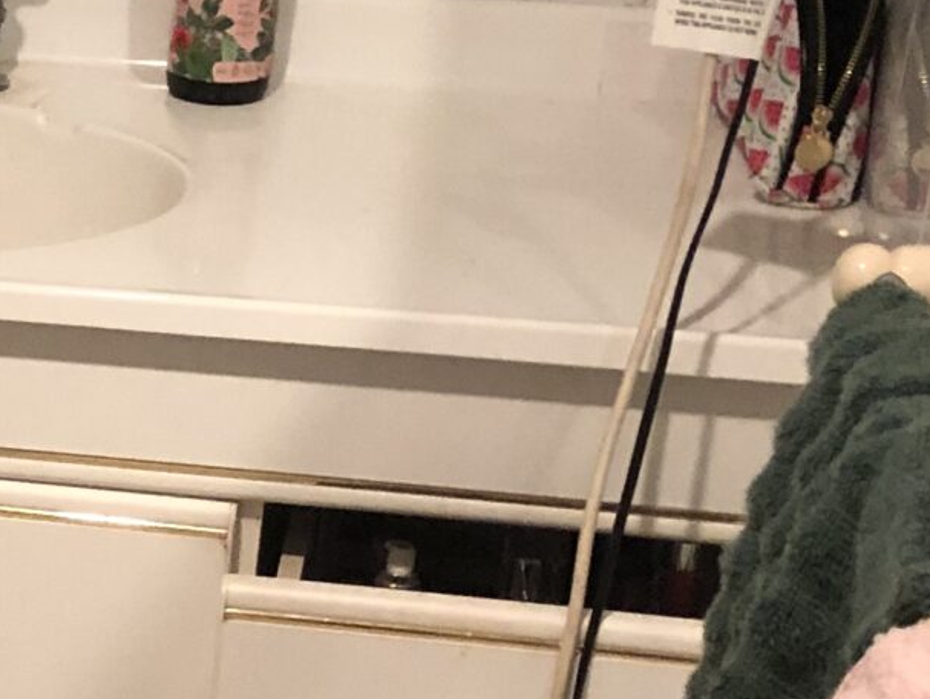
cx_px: -593
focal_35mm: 118
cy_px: 771
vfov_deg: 12.4
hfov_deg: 15.1
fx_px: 3172
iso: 100
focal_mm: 3.99
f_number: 1.8
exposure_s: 1/13
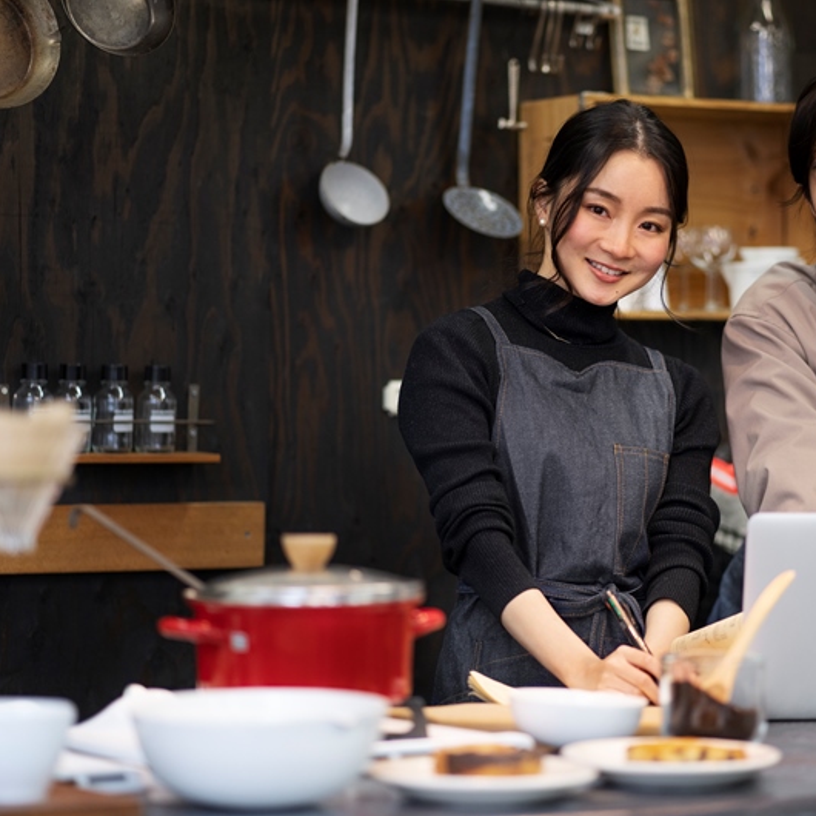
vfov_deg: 16.0
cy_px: 408
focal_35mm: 109
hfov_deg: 15.9
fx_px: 2907
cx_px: 565
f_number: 1.8
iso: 640
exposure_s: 1/250
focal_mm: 85
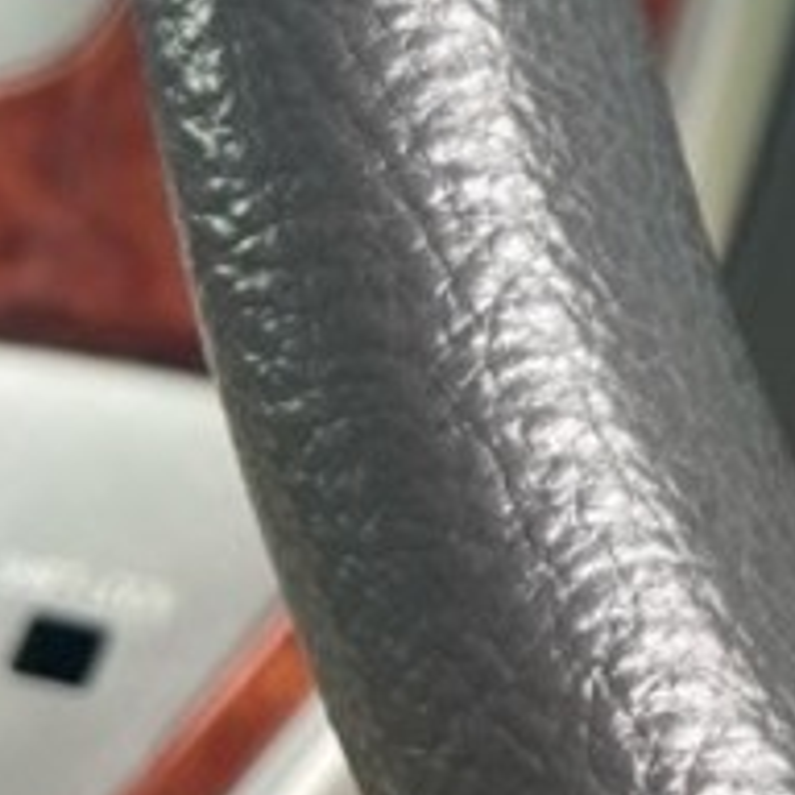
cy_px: -95
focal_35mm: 92
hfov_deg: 16.1
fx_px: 2390
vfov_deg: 18.1
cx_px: 1420
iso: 50
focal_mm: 5.1
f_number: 1.6
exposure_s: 1/121
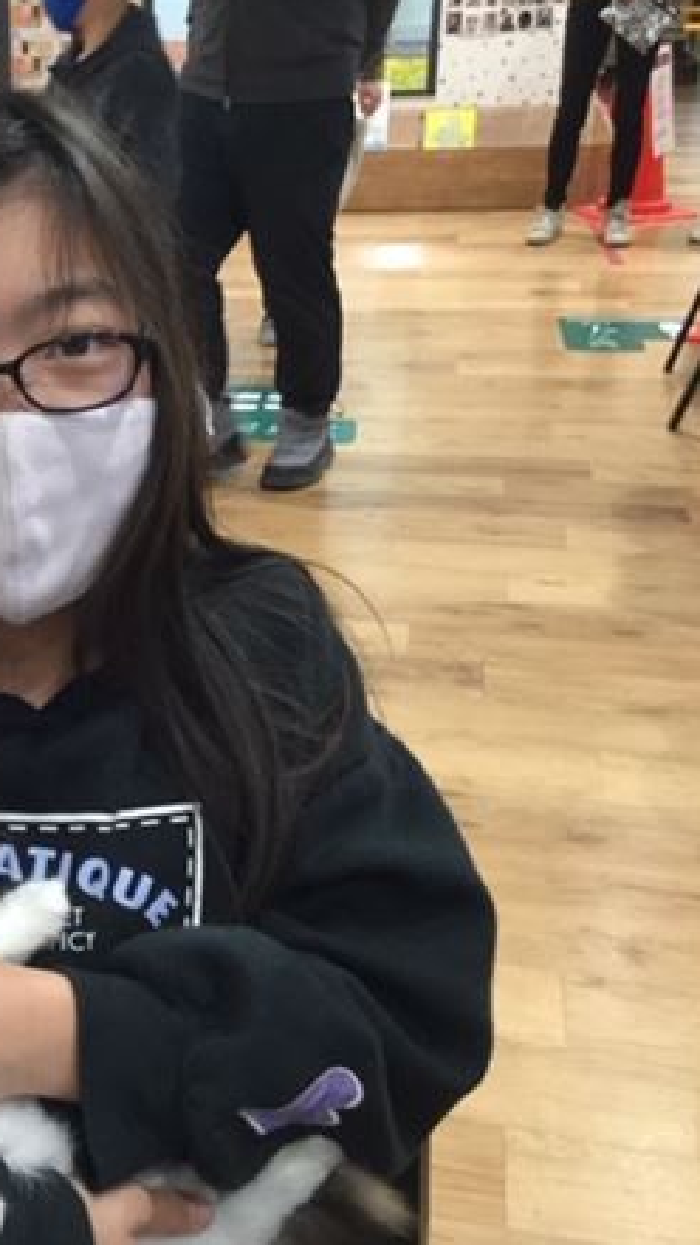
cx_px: -99
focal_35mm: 46
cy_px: 618
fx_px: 1518
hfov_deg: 24.0
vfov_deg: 44.6
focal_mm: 3.3
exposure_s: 1/30
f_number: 2.4
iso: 100
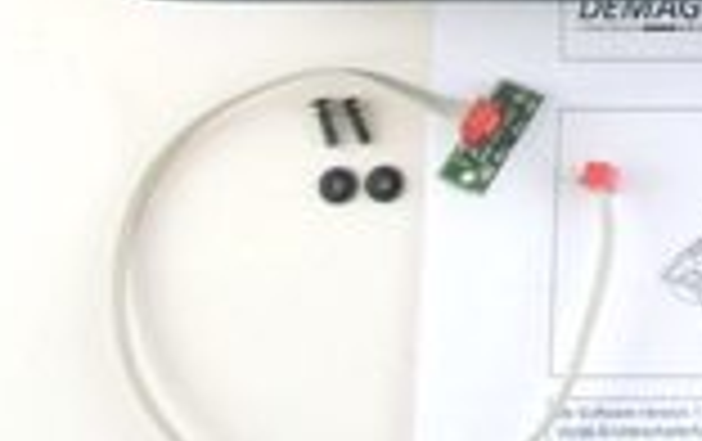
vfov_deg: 16.8
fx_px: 1437
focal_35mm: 75
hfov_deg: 24.9
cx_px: 832
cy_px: -70
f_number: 3
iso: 400
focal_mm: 4.24
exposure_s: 1/100
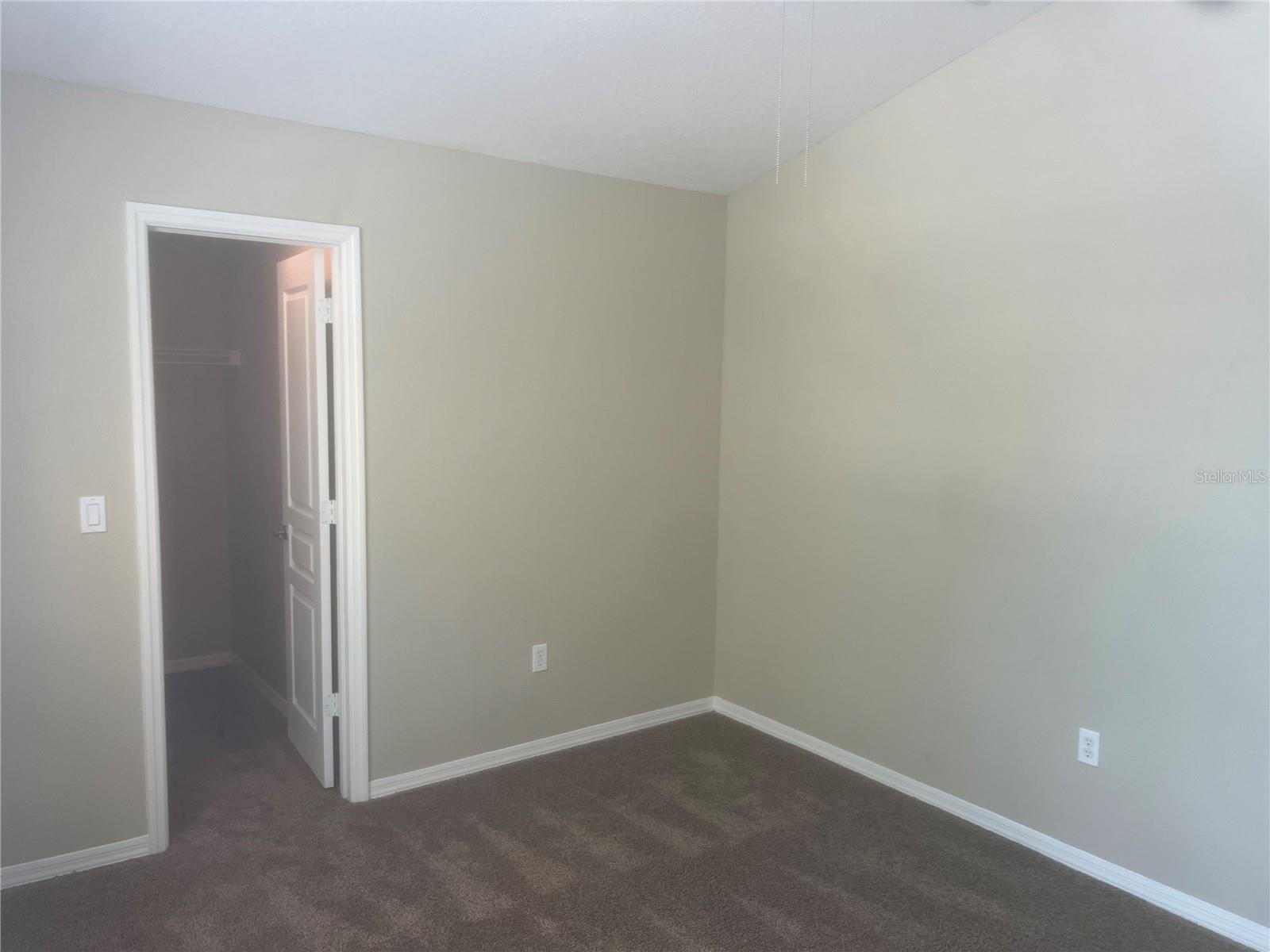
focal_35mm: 26
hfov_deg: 67.3
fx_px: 954
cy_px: 476
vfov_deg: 53.1
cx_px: 635
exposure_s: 1/60
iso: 64
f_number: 1.5
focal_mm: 5.7
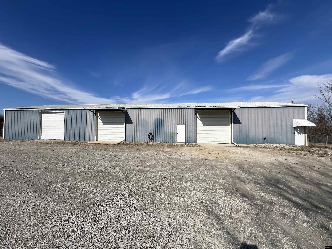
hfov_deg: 106.2
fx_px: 125
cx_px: 166
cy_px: 124
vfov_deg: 89.9
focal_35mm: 13
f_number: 1.8
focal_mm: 1.57
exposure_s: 1/3774
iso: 32
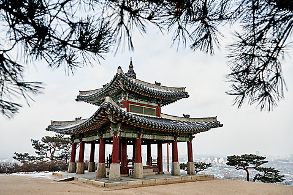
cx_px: 146
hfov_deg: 69.4
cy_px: 98
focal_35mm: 26
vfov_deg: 49.6
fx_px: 212
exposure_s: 1/2000
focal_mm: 26
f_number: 5.6
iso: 400
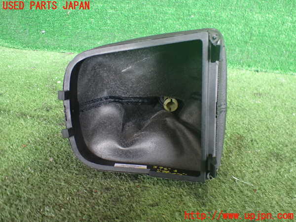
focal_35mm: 30
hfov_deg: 60.0
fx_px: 257
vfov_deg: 46.8
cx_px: 148
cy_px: 111
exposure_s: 1/100
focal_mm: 5.4
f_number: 2.3
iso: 800
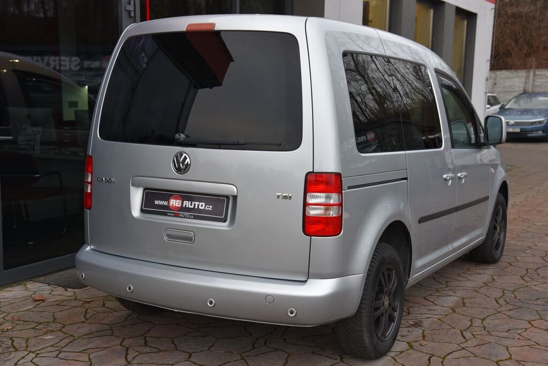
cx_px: 274
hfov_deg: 41.1
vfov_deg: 28.1
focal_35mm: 48
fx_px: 731
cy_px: 183
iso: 500
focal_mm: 48
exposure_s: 1/100
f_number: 5.6
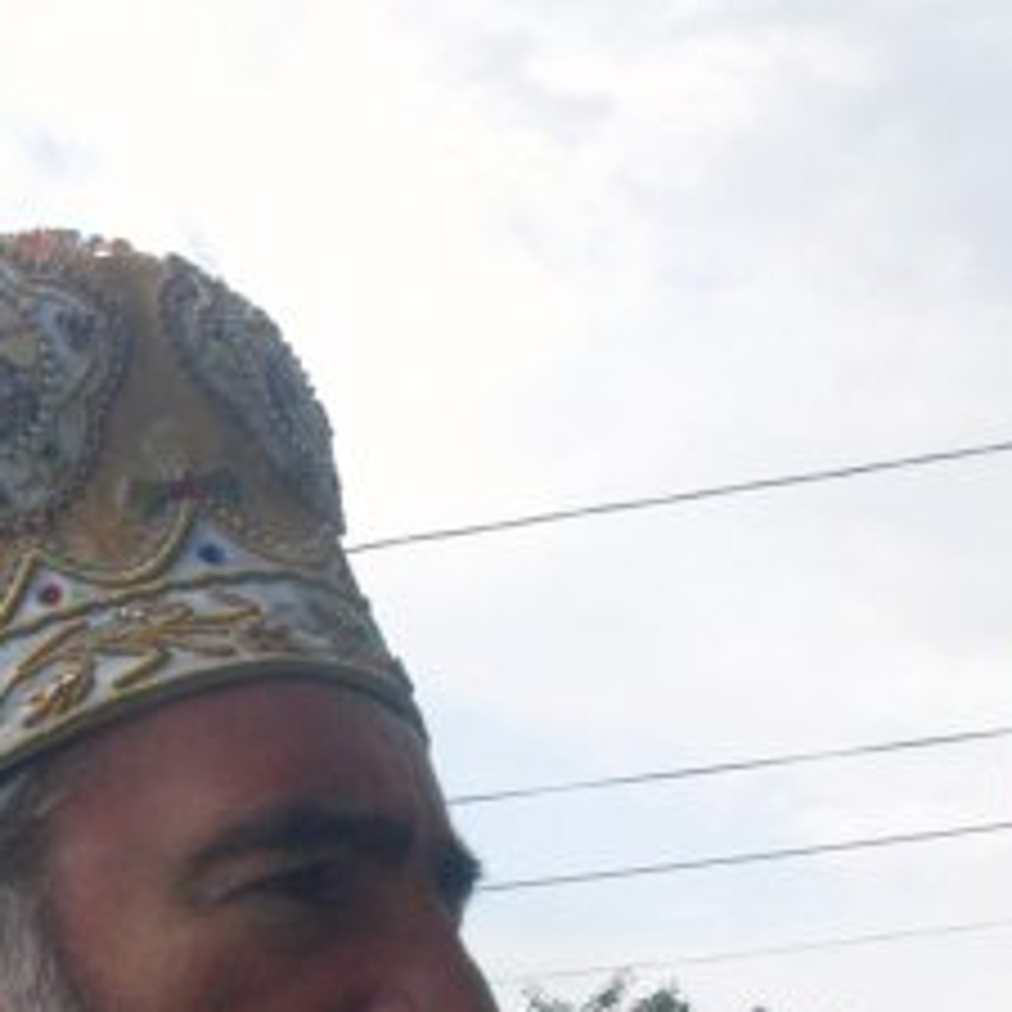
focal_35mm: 95
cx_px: 418
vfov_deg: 17.7
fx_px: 3142
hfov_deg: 18.3
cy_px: 1088
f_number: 10
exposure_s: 1/400
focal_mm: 18
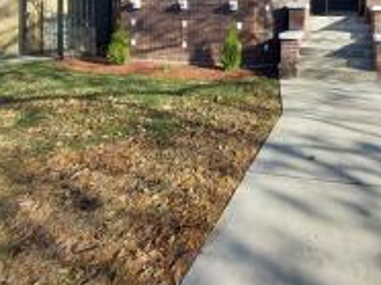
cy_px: 25
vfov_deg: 44.8
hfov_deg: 60.1
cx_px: 285
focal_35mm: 28
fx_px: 308
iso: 50
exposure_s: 1/716
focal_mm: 1.74
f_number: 2.2
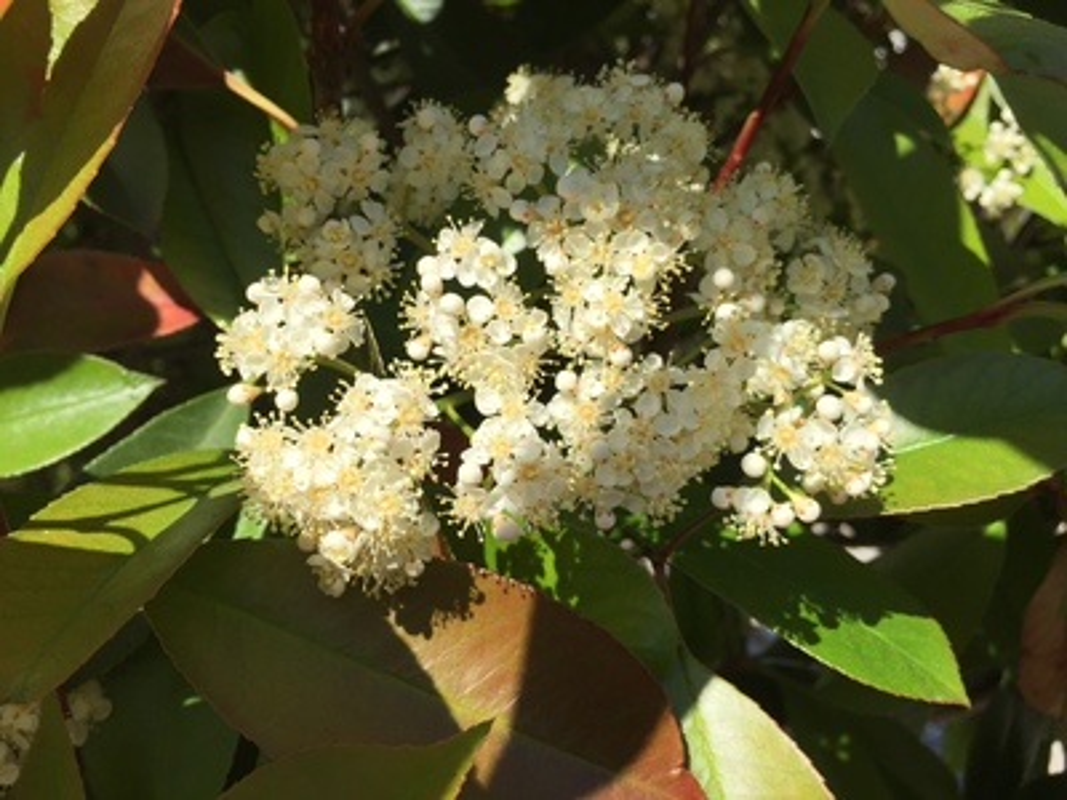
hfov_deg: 61.7
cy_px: 400
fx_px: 894
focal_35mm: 29
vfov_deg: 48.2
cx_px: 534
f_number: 2.2
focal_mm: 4.15
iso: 32
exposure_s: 1/2198
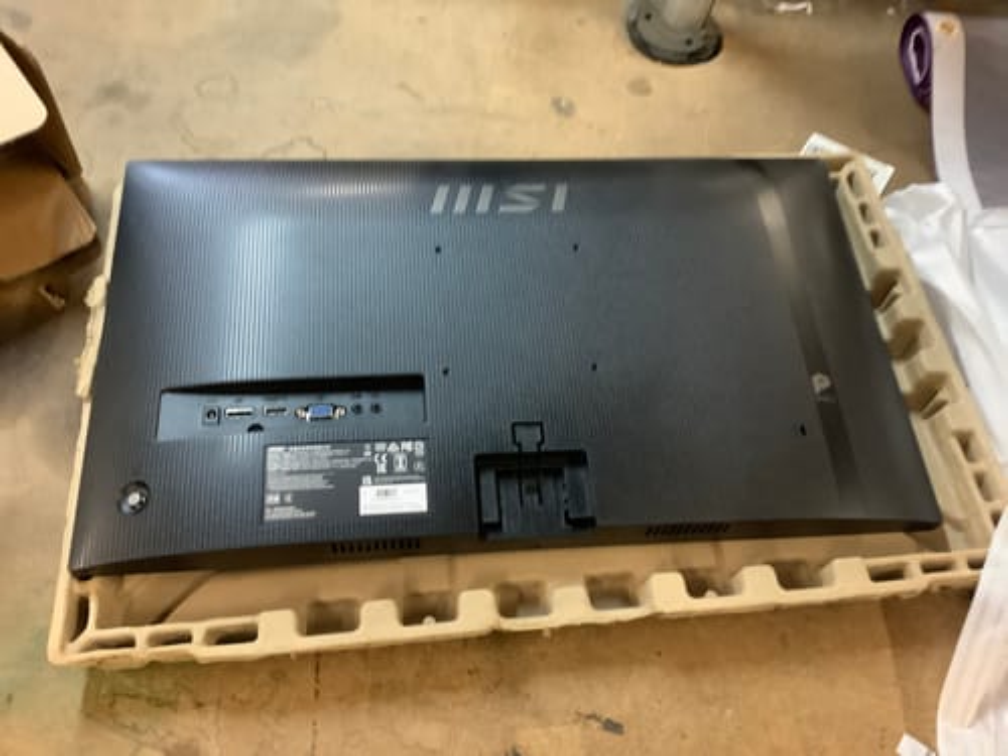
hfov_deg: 58.4
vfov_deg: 45.4
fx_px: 903
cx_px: 504
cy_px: 378
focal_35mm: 31
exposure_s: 1/25
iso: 400
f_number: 2.4
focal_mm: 3.3
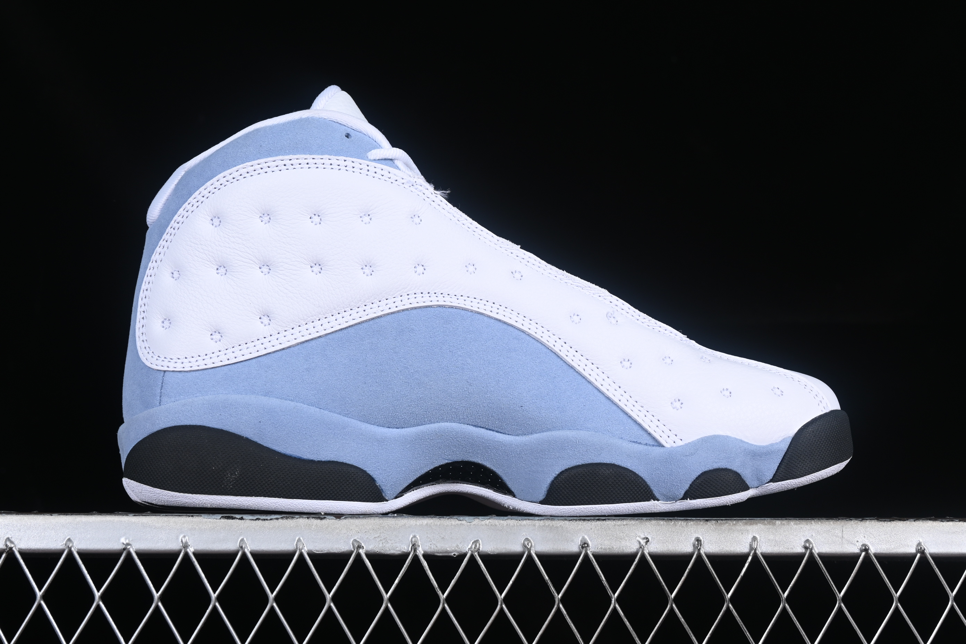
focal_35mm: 75
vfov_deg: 18.2
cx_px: 483
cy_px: 322
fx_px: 2012
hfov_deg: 27.0
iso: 160
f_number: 8
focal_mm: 50
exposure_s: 1/100
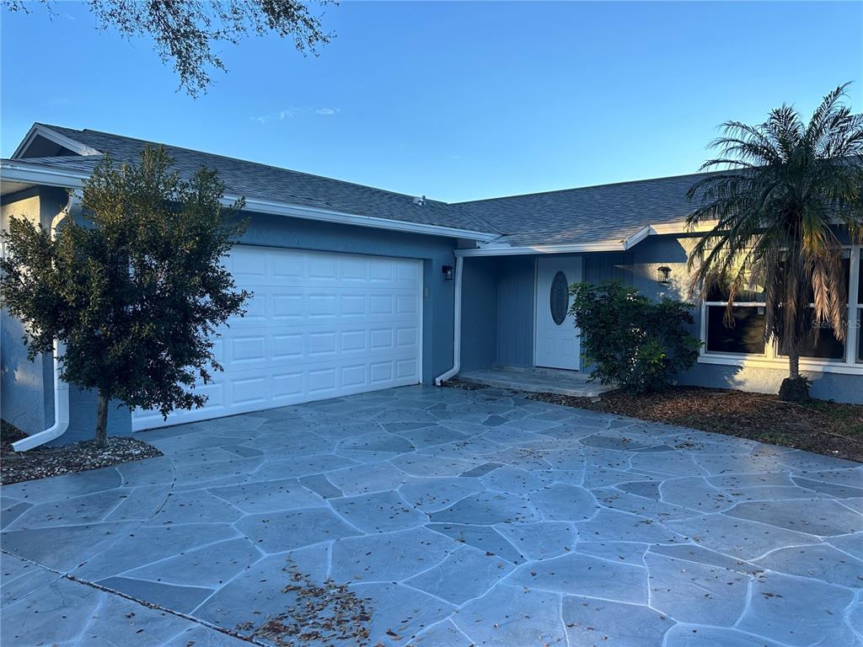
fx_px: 598
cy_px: 324
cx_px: 432
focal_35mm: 24
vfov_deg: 56.8
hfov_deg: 71.6
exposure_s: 1/384
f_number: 1.78
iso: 80
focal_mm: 6.86
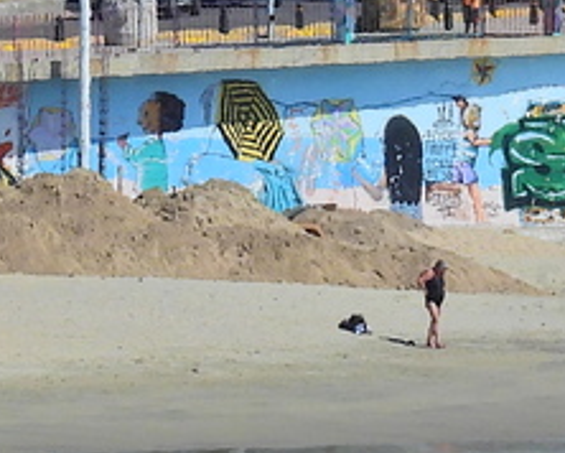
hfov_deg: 0.9
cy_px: 97
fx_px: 37674
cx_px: -489
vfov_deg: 0.7
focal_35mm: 2251
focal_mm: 71.4
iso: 100
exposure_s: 1/1250
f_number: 5
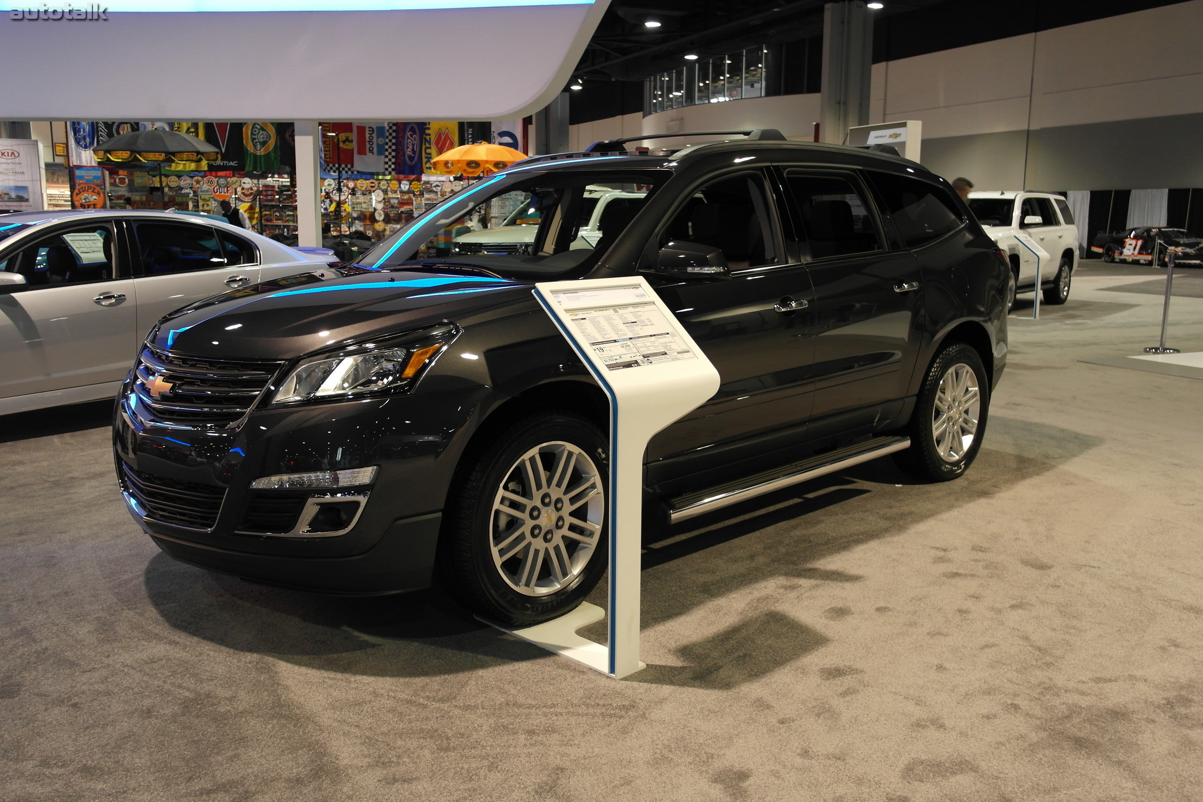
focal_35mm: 30
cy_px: 401
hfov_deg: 61.9
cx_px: 602
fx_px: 1002
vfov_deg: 43.6
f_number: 3.5
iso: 400
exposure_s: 1/25
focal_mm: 20
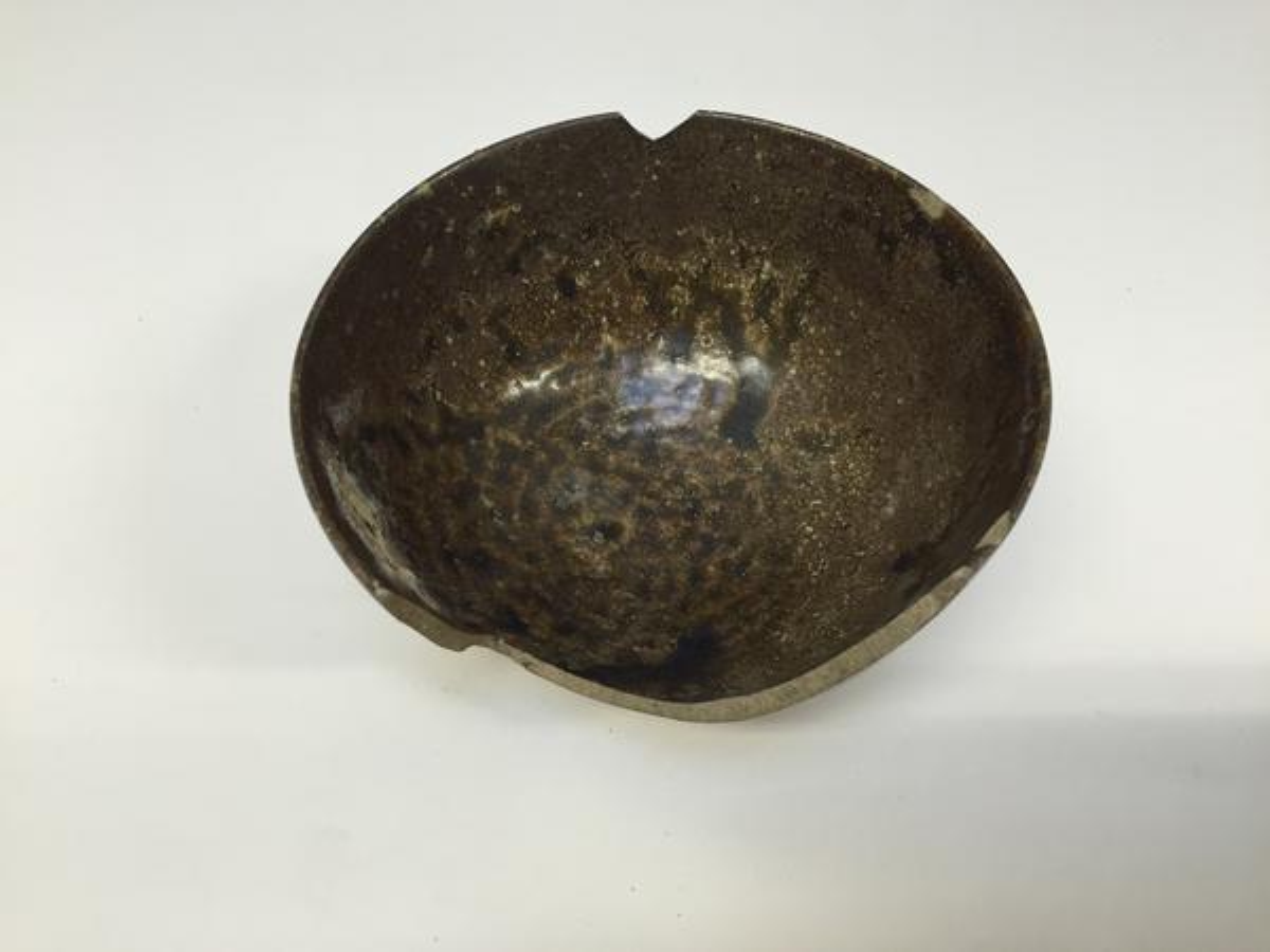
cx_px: 635
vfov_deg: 48.2
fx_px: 1064
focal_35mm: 29
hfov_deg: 61.7
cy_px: 476
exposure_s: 1/33
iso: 64
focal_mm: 4.15
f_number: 2.2
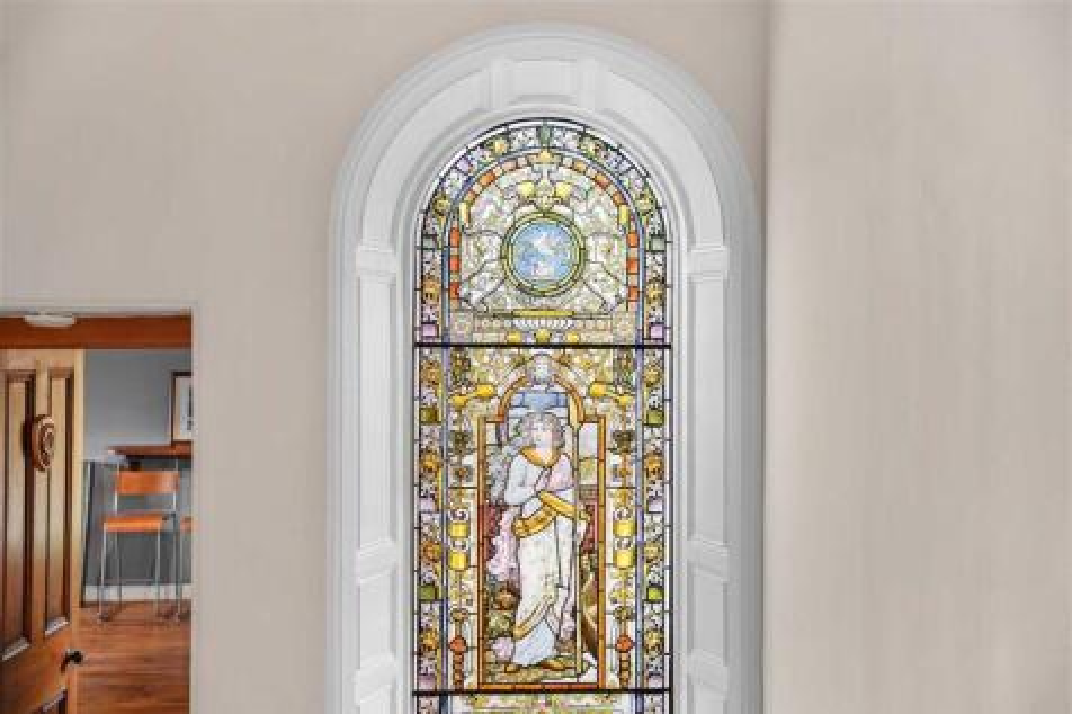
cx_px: 536
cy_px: 357
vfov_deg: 33.3
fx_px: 1194
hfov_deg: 48.4
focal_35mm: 40
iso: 400
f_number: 3.2
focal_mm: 40.1
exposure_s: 1/20
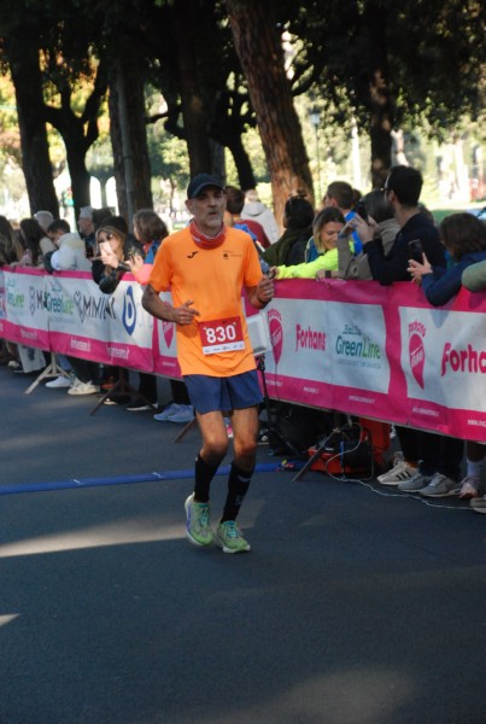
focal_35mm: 128
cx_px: 243
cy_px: 362
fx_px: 2568
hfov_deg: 10.8
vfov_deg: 16.0
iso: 1000
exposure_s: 1/320
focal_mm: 85
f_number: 5.6
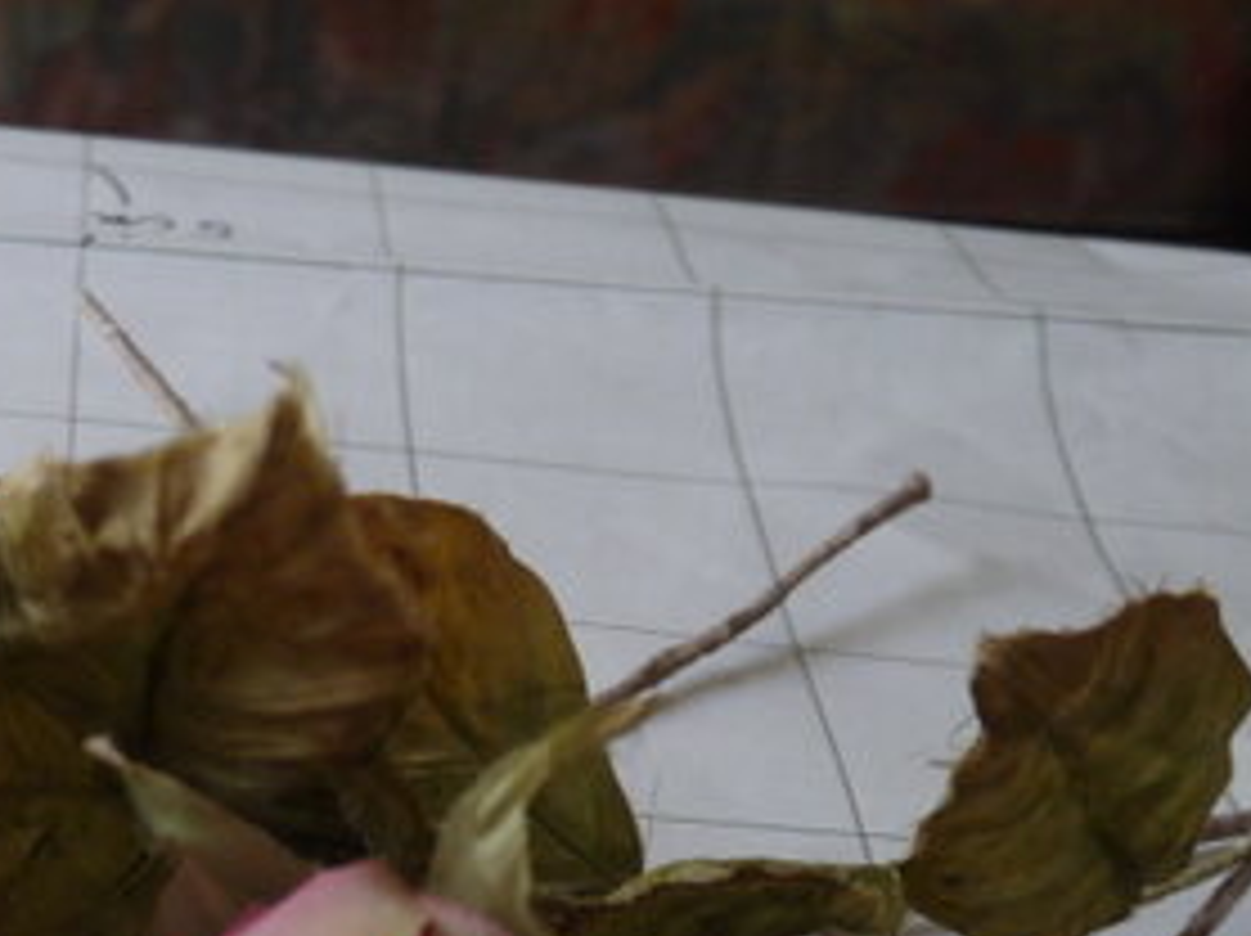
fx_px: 3105
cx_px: -304
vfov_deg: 15.9
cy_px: 1364
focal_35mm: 86
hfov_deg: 21.0
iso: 200
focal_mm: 14
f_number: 3.5
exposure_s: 1/60
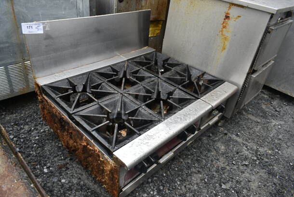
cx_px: 147
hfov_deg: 67.3
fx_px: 221
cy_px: 98
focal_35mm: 27
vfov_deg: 48.0
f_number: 4.5
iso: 100
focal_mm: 18
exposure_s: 1/80
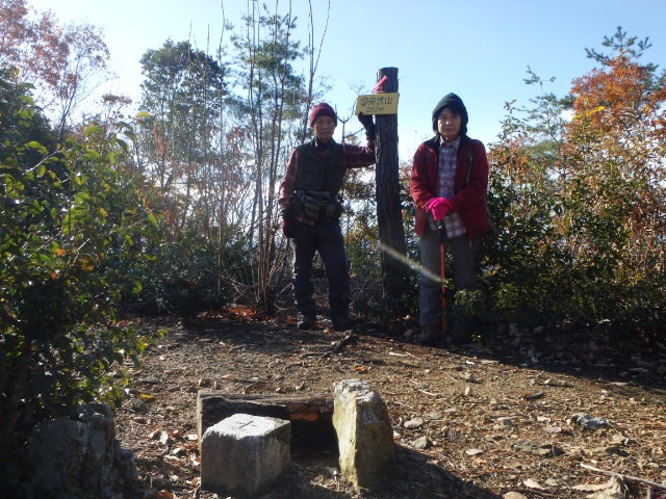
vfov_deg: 46.8
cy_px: 250
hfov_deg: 60.0
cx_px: 333
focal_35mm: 30
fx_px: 577
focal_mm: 5.4
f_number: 4.1
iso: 125
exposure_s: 1/500
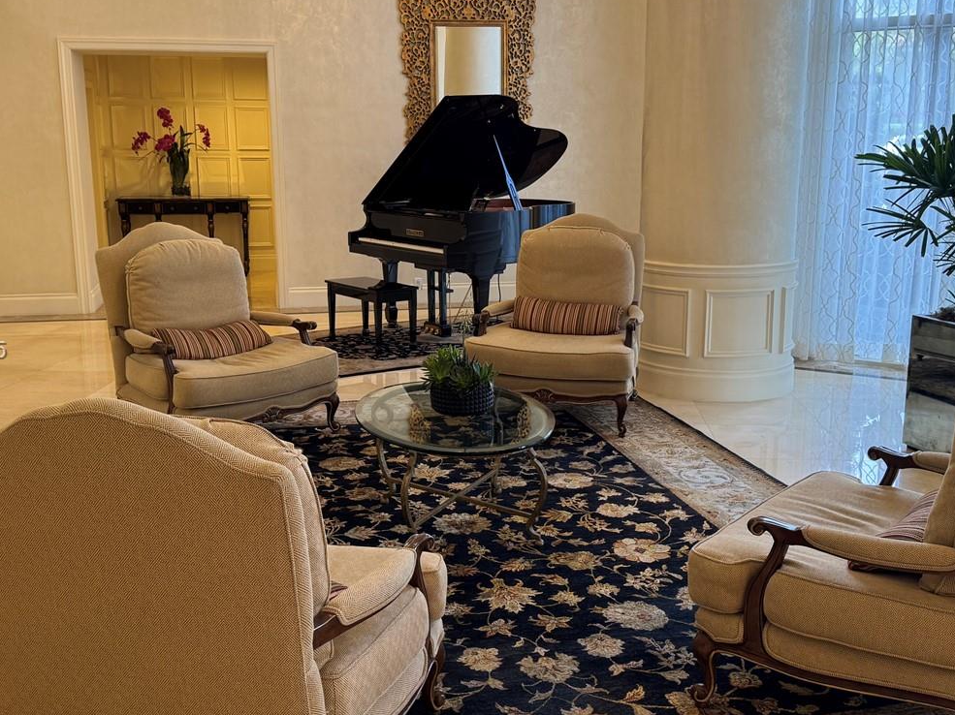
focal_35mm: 39
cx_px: 480
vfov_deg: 36.8
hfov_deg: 47.9
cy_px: 352
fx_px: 1076
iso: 100
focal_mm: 6.76
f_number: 1.78
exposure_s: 1/60
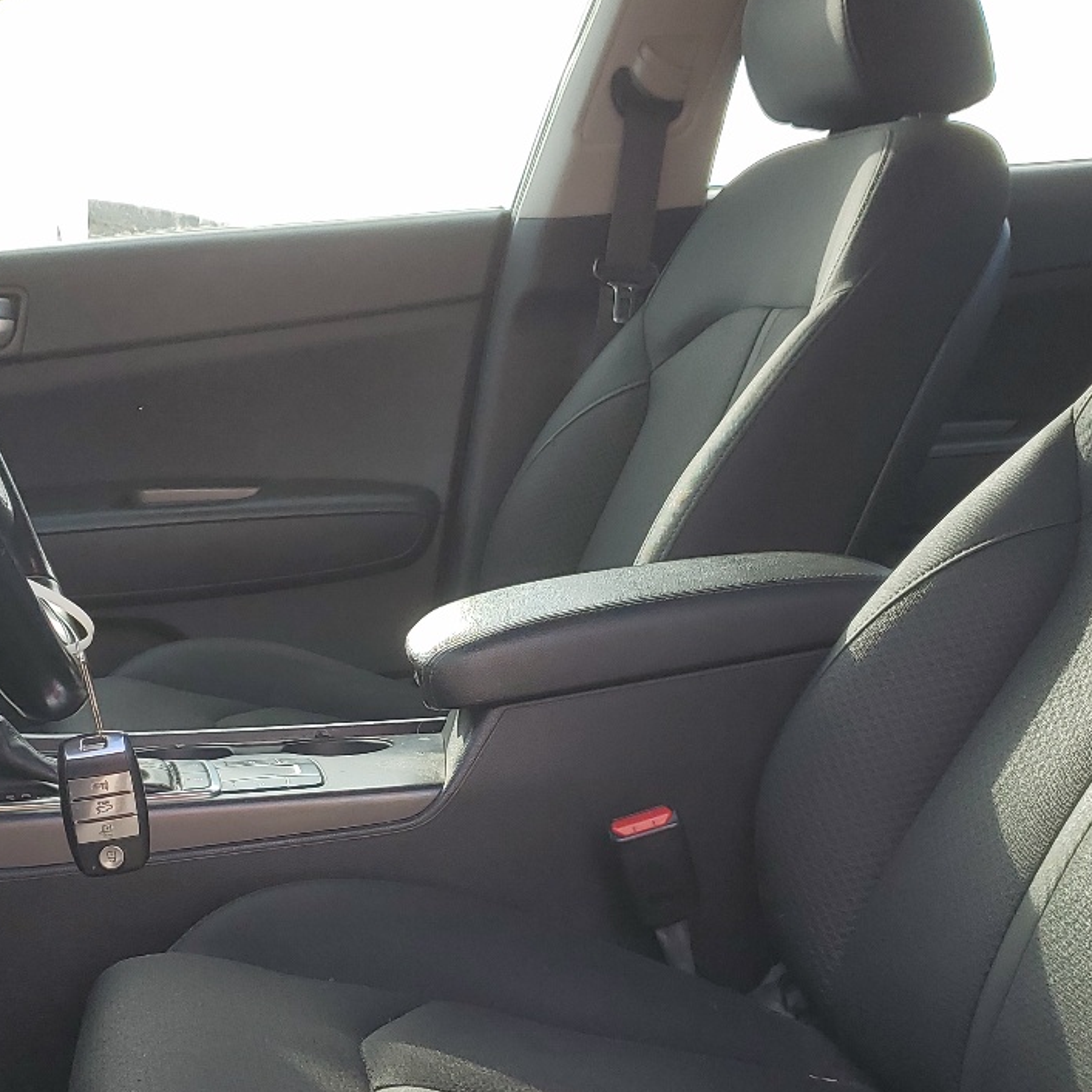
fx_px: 1856
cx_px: 449
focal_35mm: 52
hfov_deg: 32.7
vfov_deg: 32.5
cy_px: 743
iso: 50
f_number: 1.5
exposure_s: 1/500
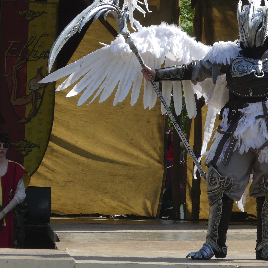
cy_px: 123
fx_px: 2680
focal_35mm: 306
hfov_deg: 5.7
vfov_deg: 5.7
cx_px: 195
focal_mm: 25.6
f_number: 5.4
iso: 80
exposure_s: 1/250
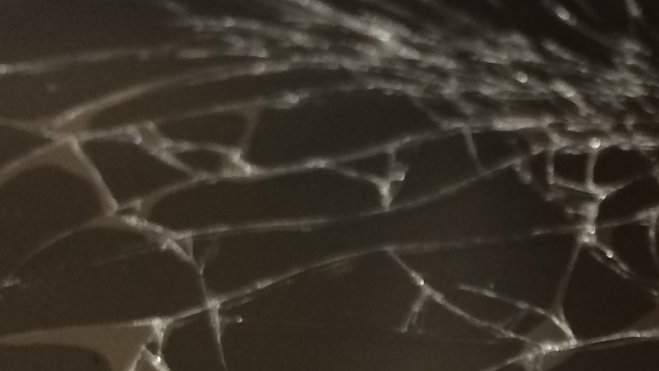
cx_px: 738
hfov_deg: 18.6
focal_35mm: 110
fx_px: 1922
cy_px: 557
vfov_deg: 10.6
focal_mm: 4.12
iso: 50
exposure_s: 1/30
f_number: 2.2
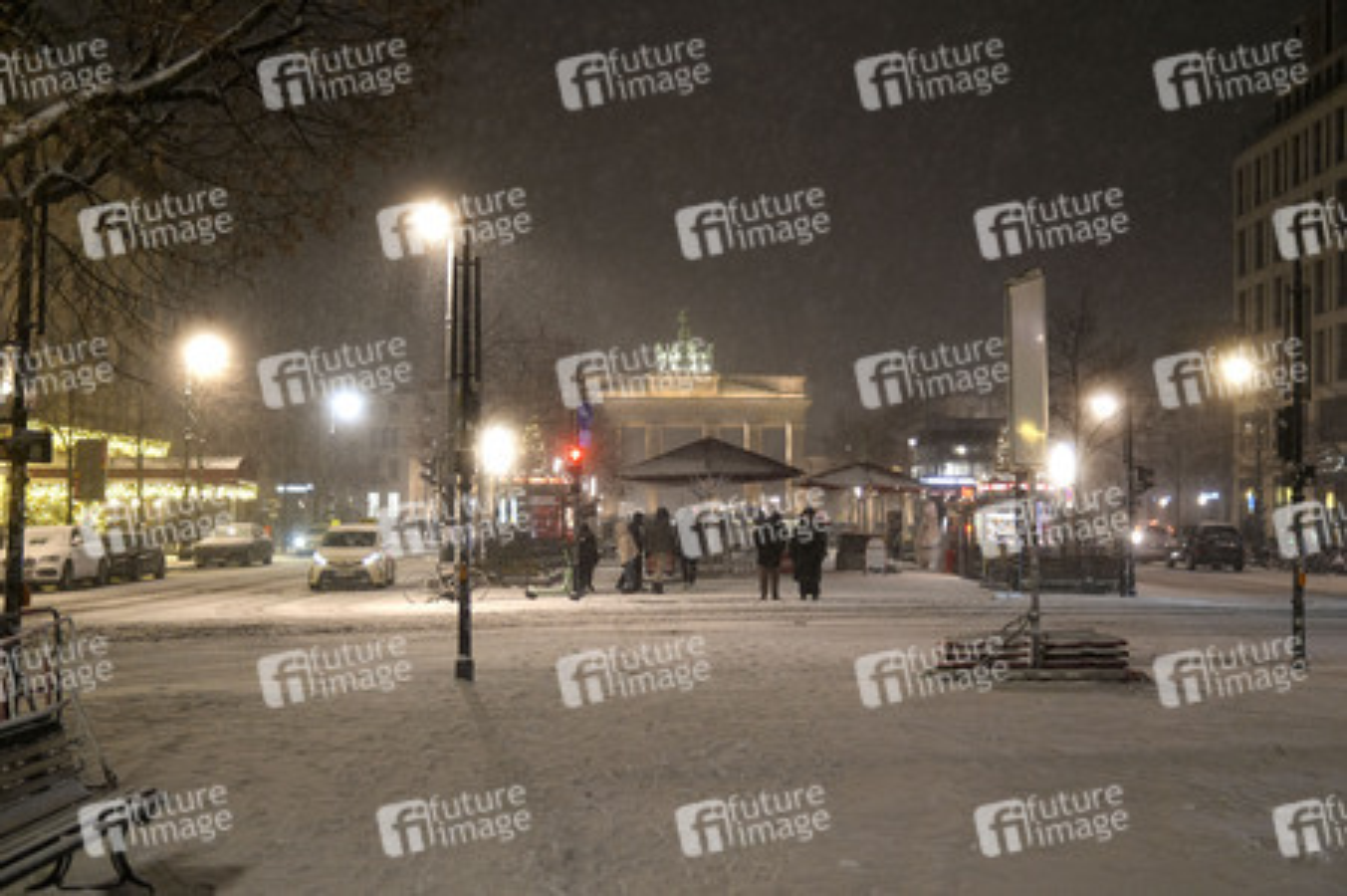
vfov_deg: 29.8
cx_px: 674
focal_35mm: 45
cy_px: 448
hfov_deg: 43.6
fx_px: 1682
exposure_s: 1/100
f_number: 1.4
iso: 640
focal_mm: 30
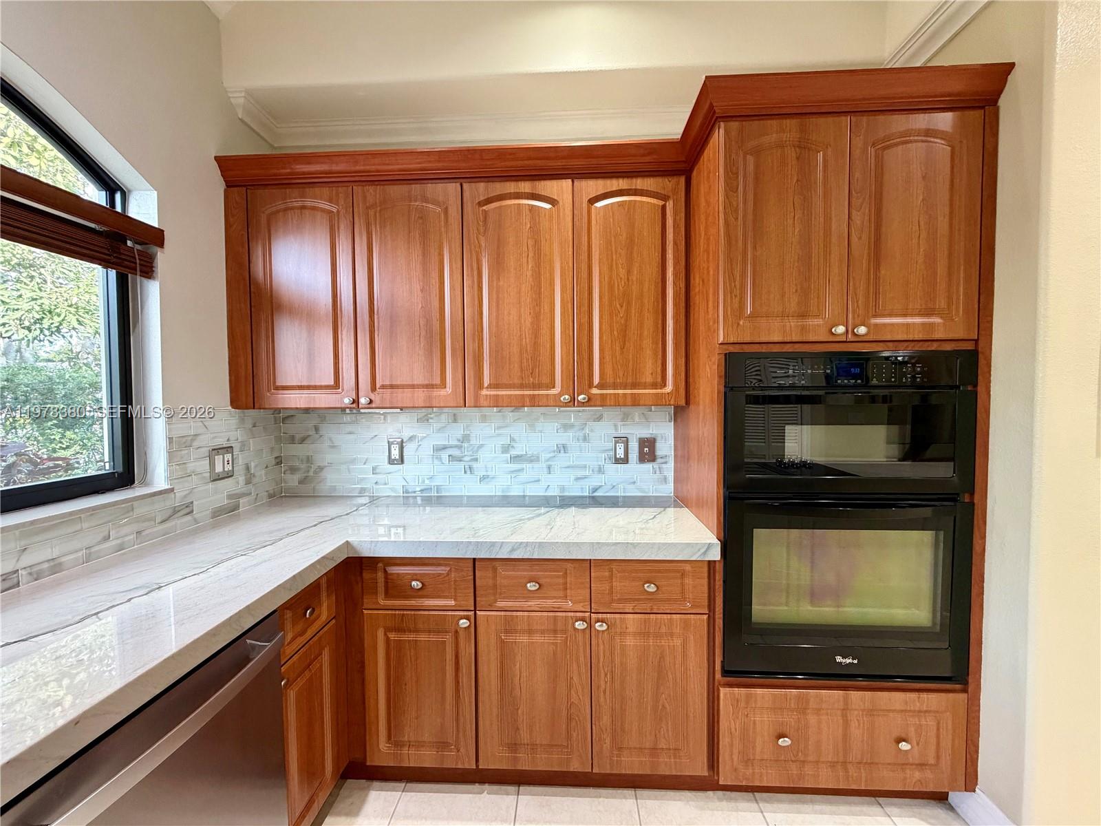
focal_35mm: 14
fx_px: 445
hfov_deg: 102.1
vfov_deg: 85.7
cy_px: 413
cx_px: 550
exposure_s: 1/120
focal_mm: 2.22
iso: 320
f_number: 2.2
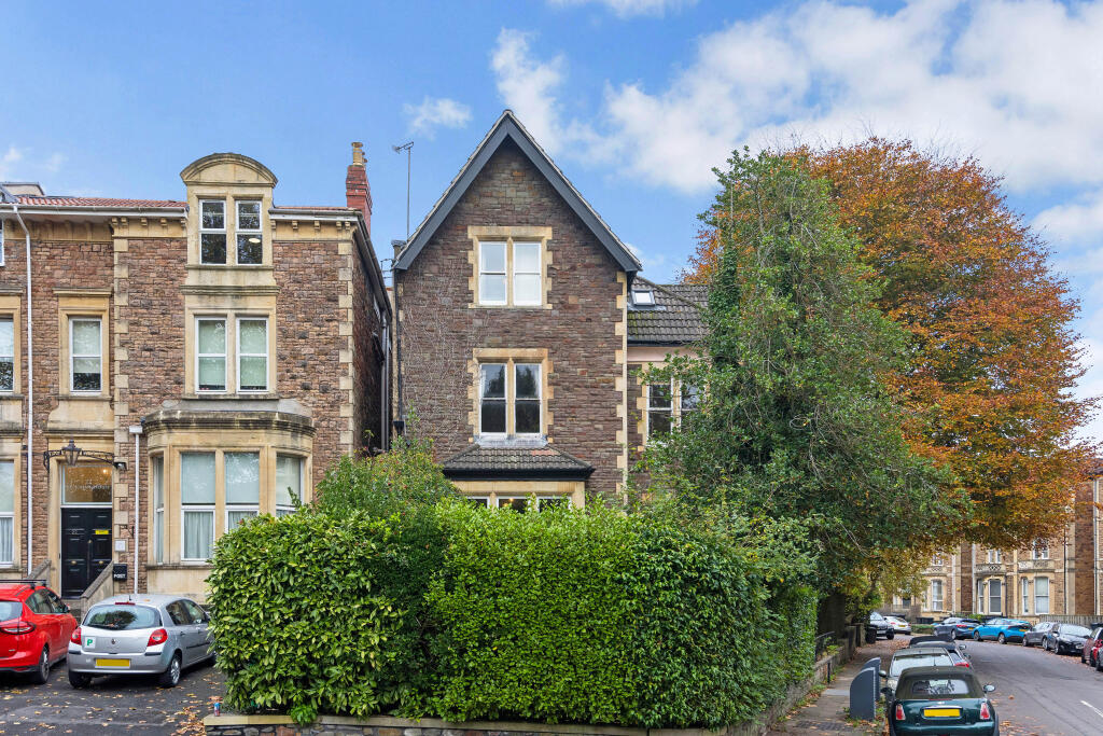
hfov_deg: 63.7
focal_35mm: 29
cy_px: 368
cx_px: 552
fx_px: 889
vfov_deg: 45.0
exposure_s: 1/160
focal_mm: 29
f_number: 7.1
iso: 640
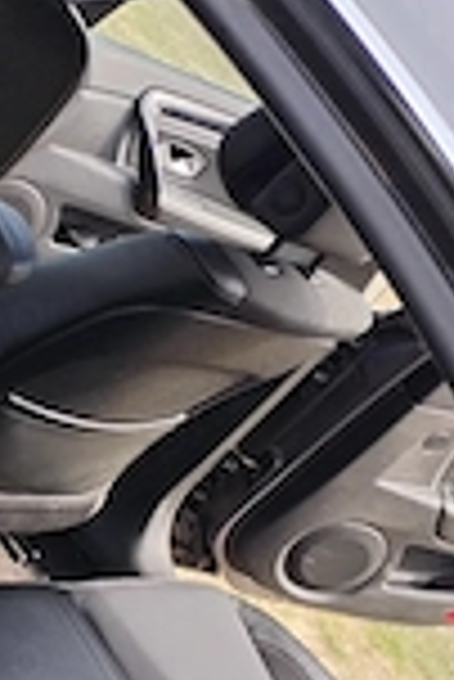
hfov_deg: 16.9
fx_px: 1510
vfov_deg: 25.1
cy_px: 477
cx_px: 58
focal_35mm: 80
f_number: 1.8
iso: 100
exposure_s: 1/297
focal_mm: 4.75
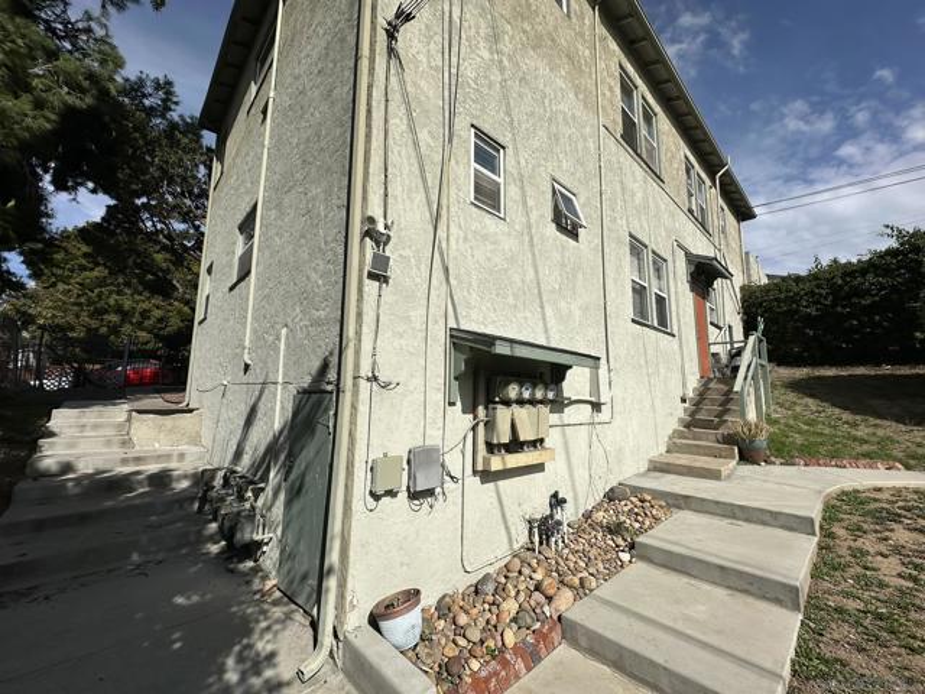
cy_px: 347
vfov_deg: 85.7
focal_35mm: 14
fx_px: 374
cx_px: 462
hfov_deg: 102.1
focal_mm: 2.22
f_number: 2.2
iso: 50
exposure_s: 1/5556
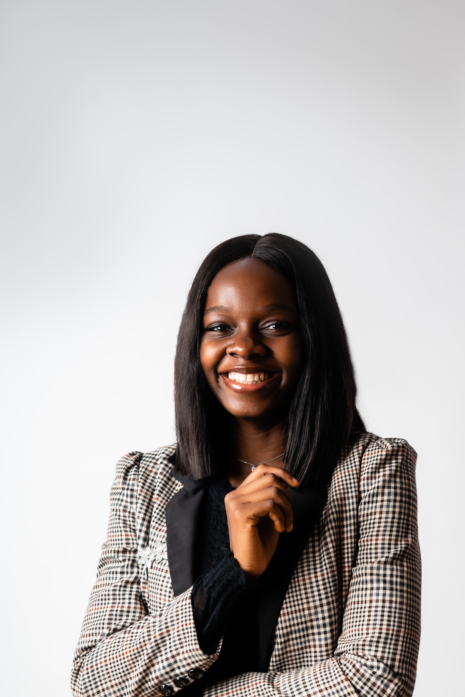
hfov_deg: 20.3
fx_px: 1298
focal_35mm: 67
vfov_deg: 29.9
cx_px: 278
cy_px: 440
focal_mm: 34
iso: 64
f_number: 2.8
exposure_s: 1/200
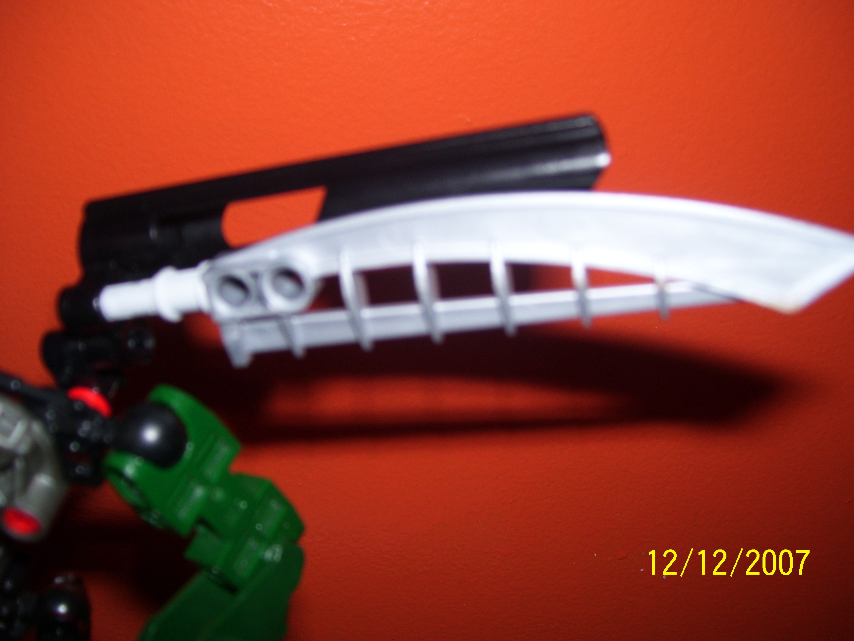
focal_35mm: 37
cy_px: 320
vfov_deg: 38.7
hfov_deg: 50.1
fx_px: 913
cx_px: 427
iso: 80
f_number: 2.7
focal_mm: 6
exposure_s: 1/60
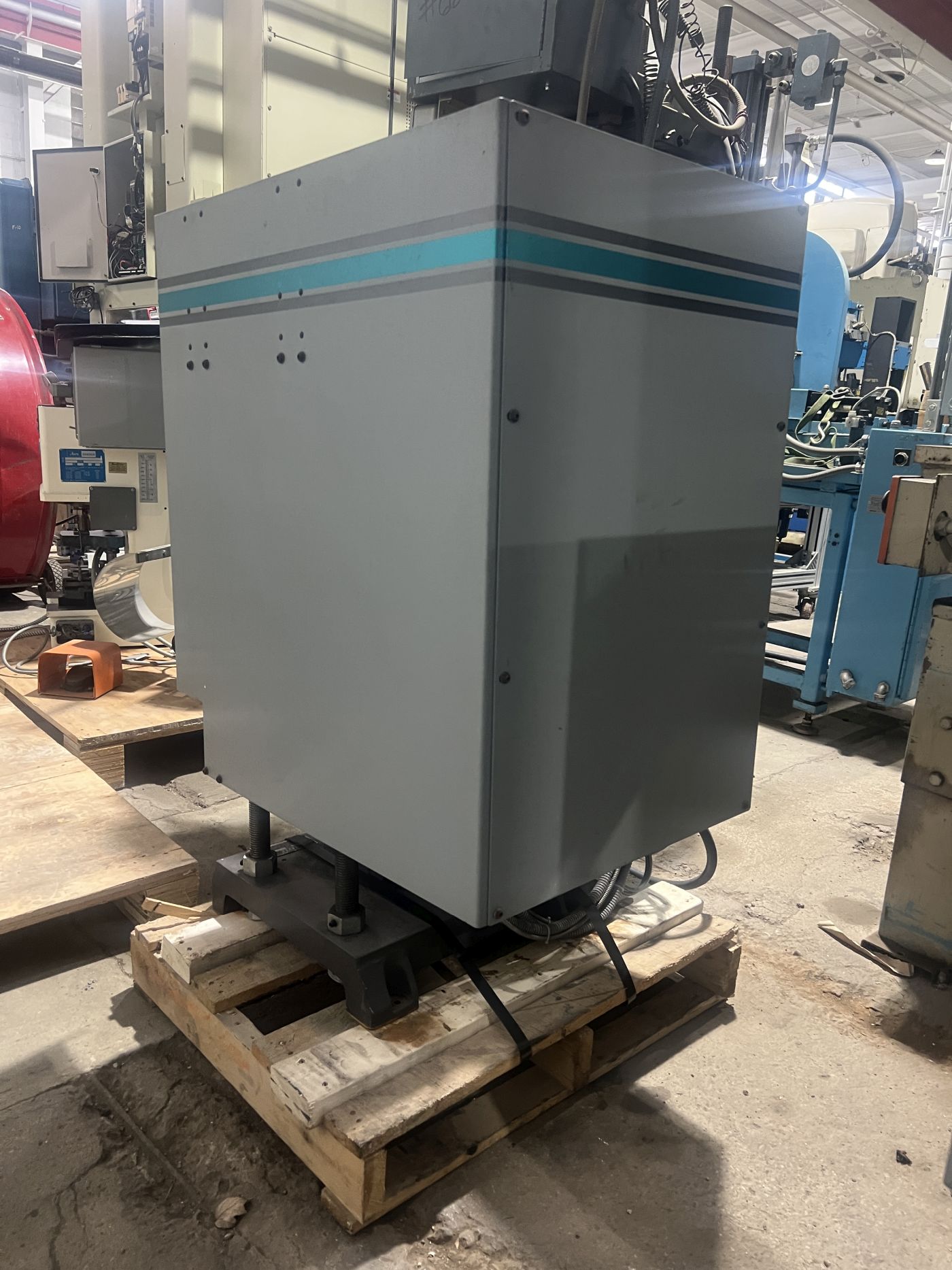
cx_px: 476
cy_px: 635
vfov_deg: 67.3
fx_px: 954
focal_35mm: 26
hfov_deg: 53.1
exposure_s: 1/60
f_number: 1.5
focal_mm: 5.7
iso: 250
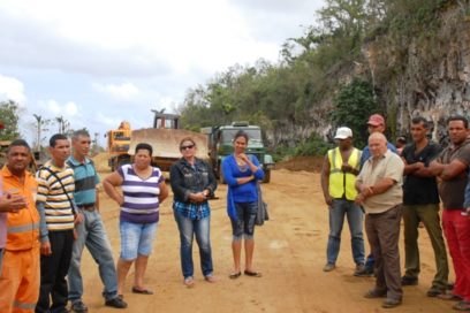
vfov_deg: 40.0
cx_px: 235
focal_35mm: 33
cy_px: 156
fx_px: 431
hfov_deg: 57.2
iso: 400
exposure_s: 1/2000
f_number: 3.5
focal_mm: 22
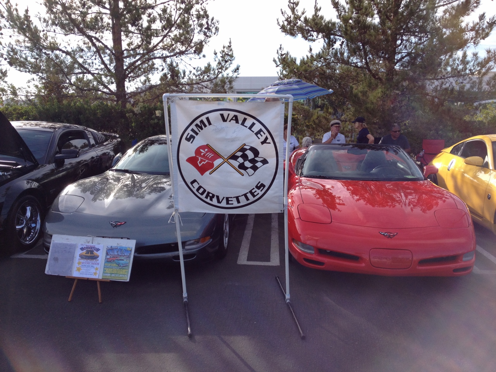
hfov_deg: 52.6
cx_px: 248
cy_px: 186
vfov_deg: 40.7
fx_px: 502
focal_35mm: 35
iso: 50
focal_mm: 4.28
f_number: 2.4
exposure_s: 1/789
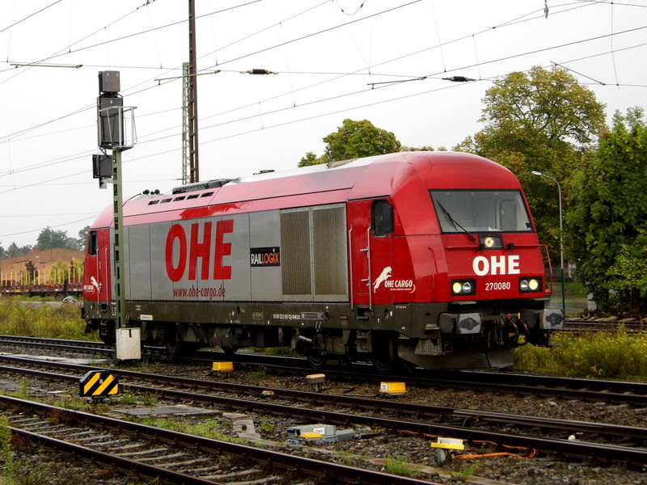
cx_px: 324
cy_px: 242
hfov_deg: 24.1
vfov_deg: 18.2
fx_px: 1514
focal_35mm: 81
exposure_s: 1/94
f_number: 4.2
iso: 100
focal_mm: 14.6
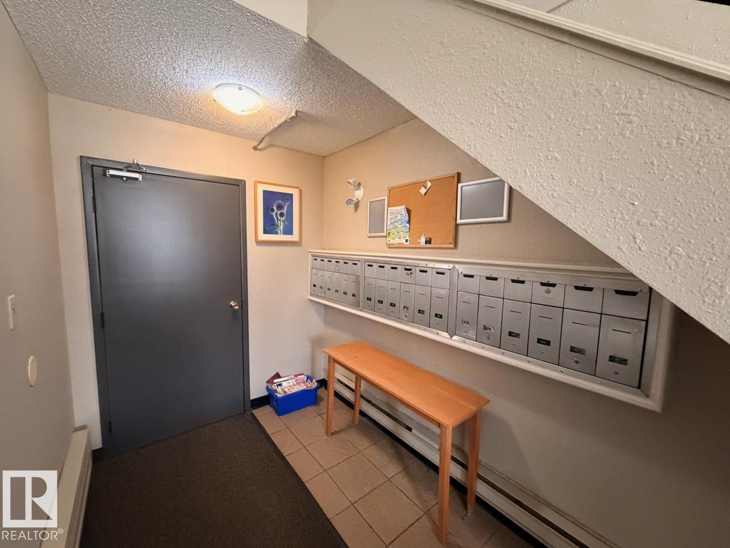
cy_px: 274
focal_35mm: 14
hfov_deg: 102.1
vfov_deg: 85.7
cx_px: 365
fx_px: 295
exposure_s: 1/40
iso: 1000
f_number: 2.2
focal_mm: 2.22
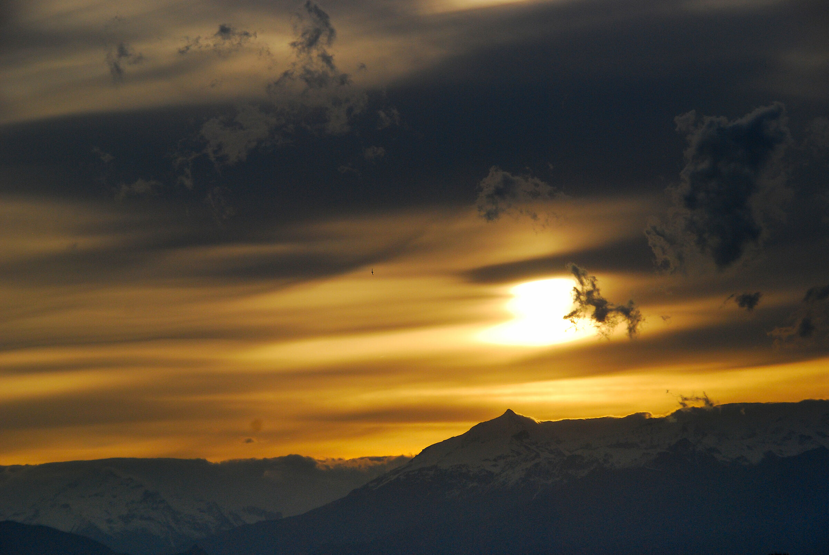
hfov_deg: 13.9
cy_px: 278
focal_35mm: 147
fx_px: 3389
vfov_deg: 9.4
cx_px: 414
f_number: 9
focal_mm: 98
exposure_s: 1/1250
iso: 400
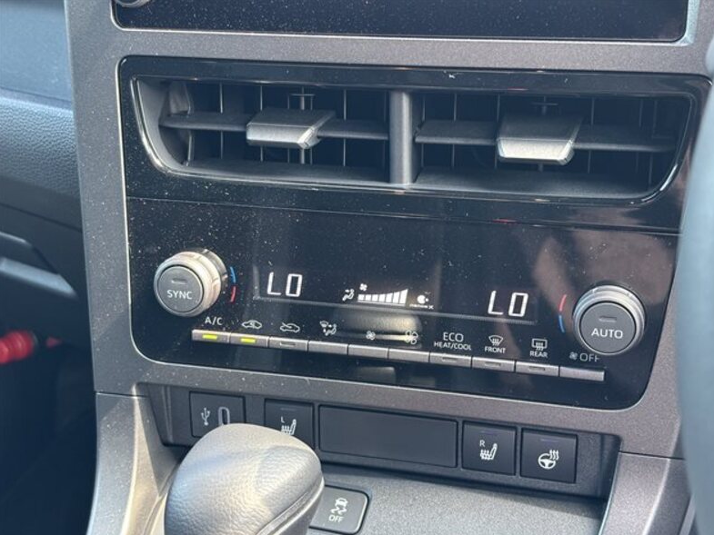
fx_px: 1093
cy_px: 272
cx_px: 362
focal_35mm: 53
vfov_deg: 27.5
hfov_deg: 36.2
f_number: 1.6
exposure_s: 1/45
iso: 160
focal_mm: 5.96
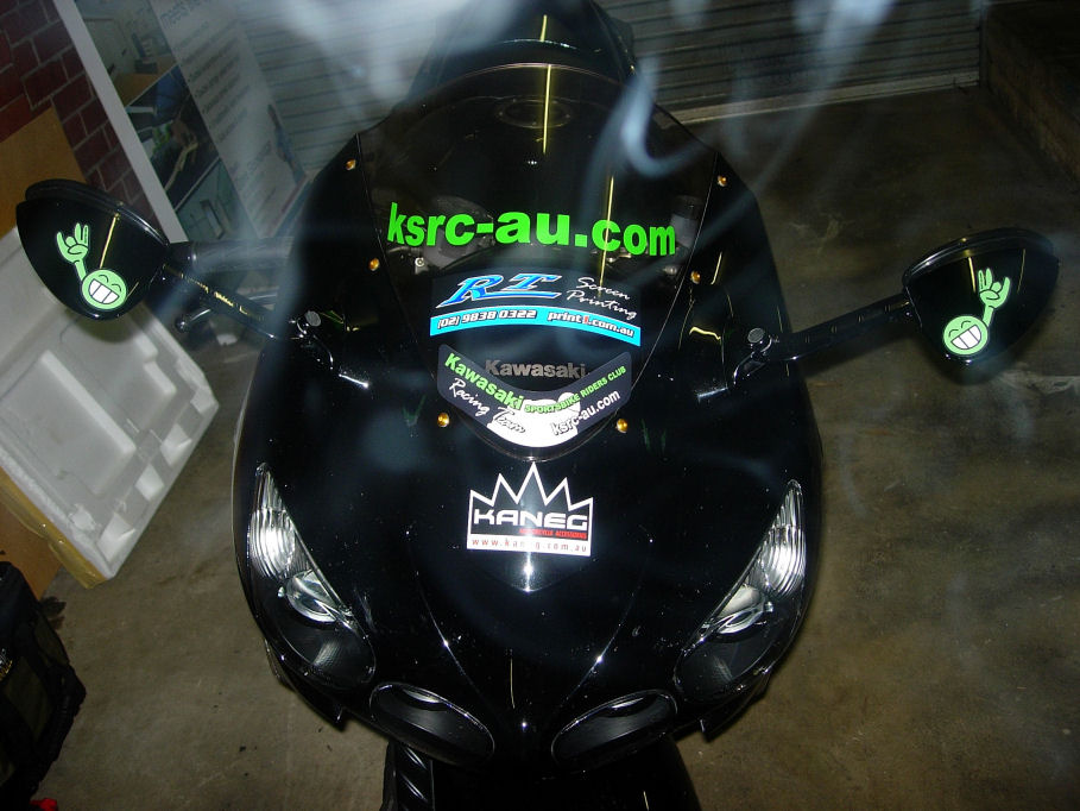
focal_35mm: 38
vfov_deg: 37.7
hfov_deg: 49.0
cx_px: 540
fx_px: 1186
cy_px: 406
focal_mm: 7.8
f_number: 2.8
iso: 79
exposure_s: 1/64
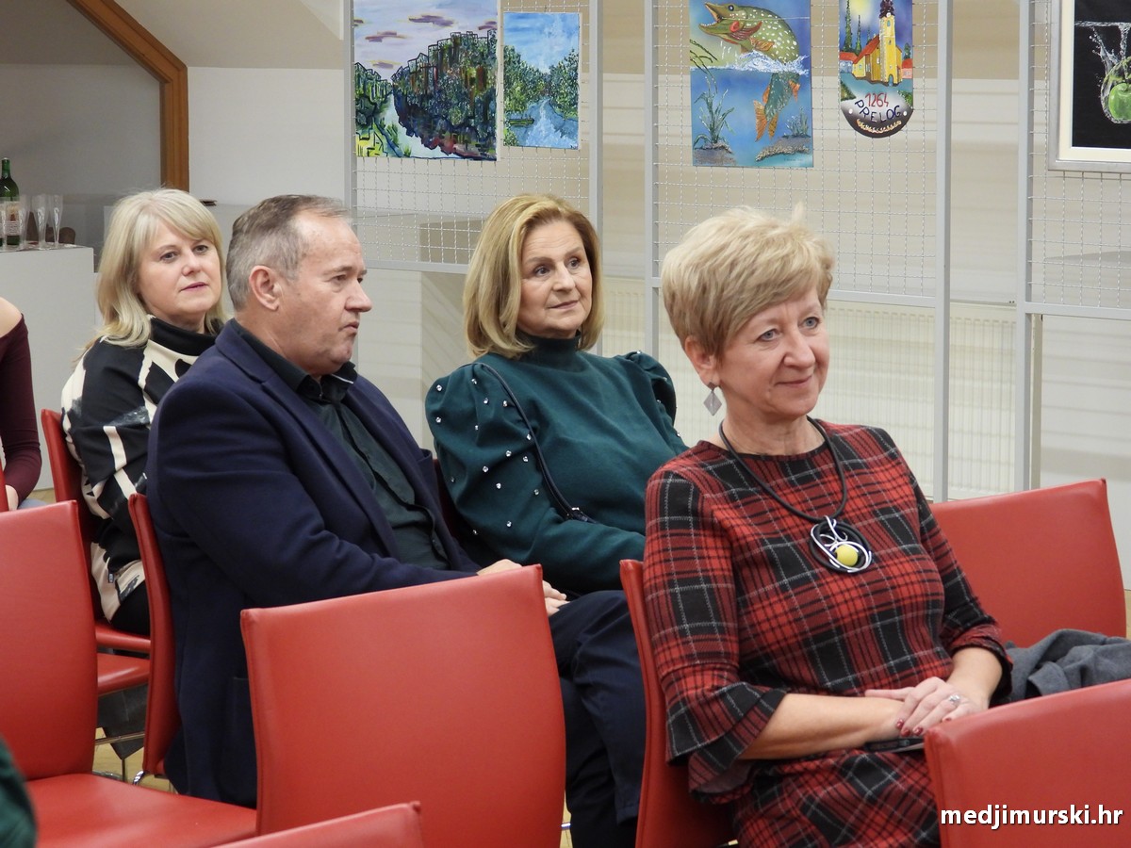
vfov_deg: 16.2
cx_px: 566
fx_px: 2973
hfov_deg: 21.5
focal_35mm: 91
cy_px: 424
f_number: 3.5
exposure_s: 1/30
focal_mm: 16.3
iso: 400
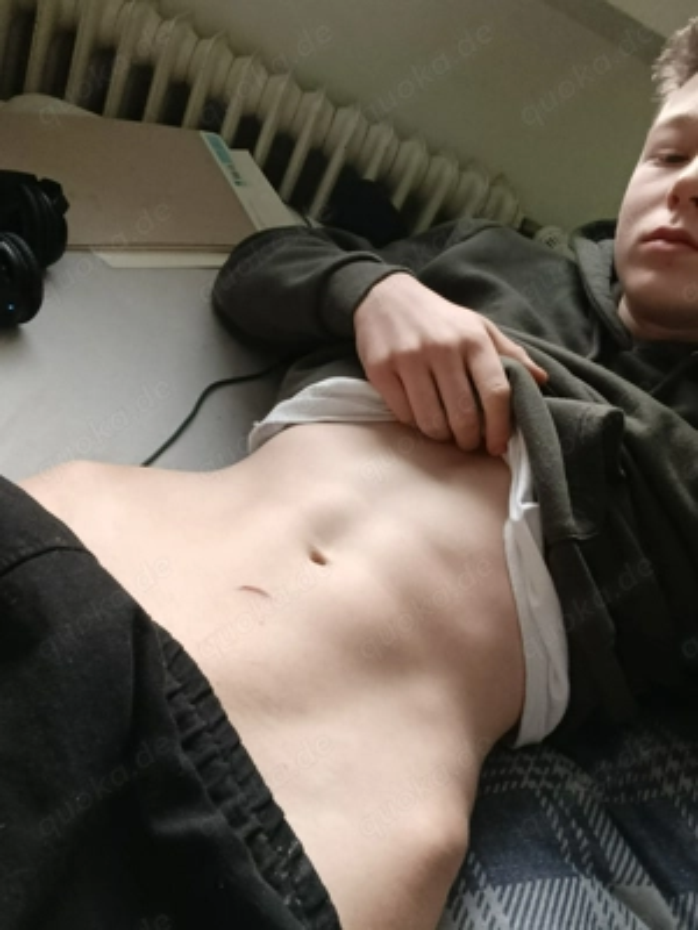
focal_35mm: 26
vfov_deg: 67.3
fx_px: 699
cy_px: 465
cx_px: 349
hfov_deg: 53.1
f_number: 2.2
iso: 631
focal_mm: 2.23
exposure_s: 1/25
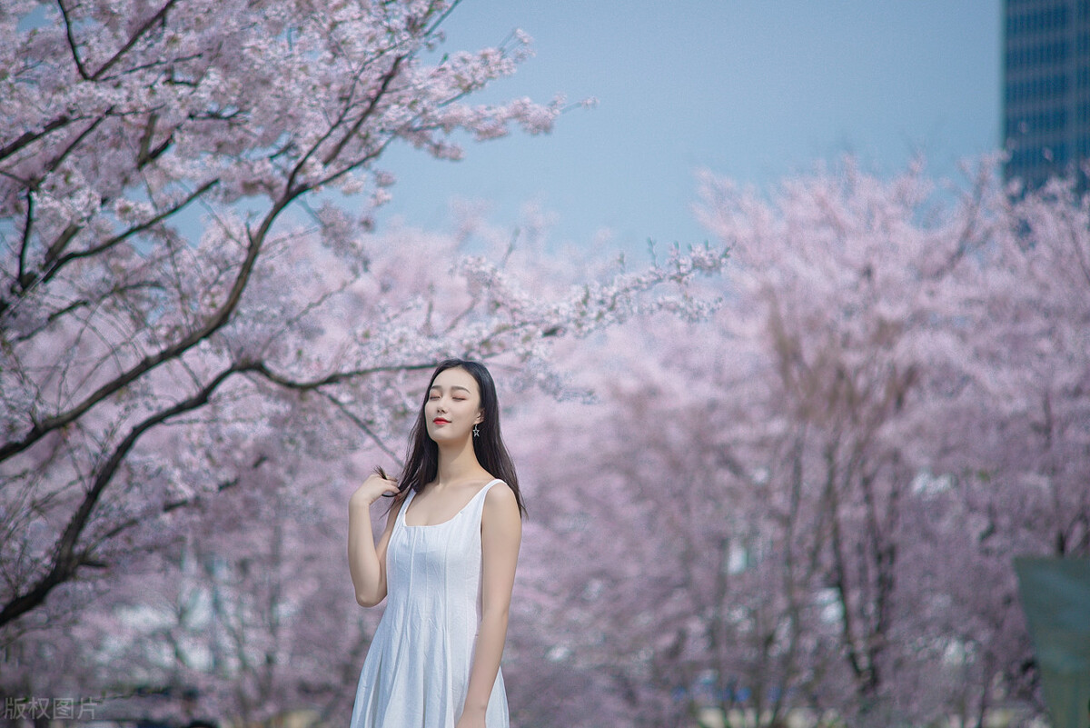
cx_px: 545
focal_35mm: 210
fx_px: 6360
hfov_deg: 9.8
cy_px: 364
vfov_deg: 6.5
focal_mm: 210
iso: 200
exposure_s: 1/4000
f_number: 4
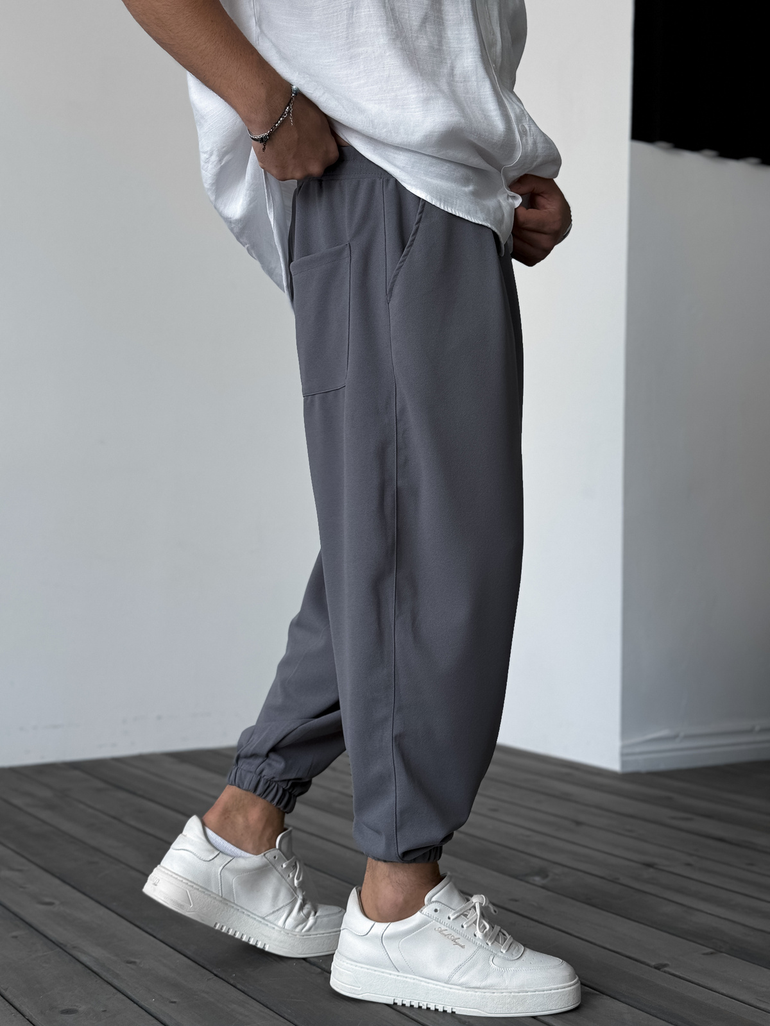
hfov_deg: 30.3
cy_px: 513
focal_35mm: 48
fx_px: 1424
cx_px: 385
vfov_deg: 39.7
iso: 80
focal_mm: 6.76
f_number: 1.8
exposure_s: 1/160
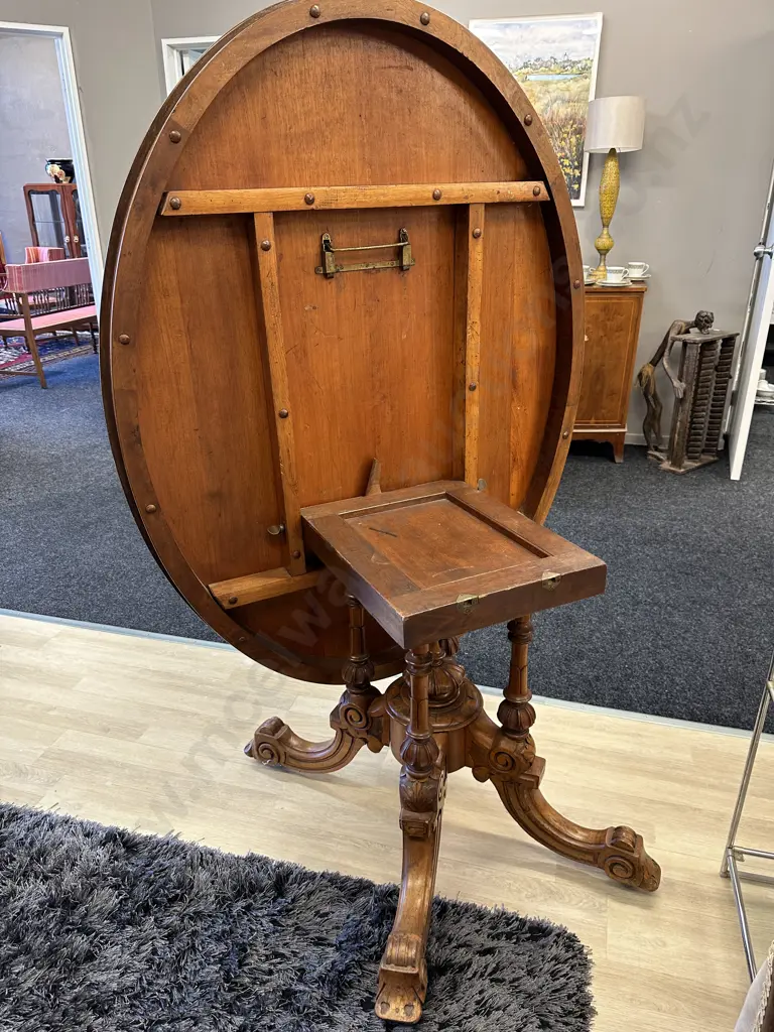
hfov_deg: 56.8
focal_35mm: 24
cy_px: 516
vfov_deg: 71.6
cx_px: 387
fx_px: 716
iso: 125
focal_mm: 6.86
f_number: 1.78
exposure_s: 1/50
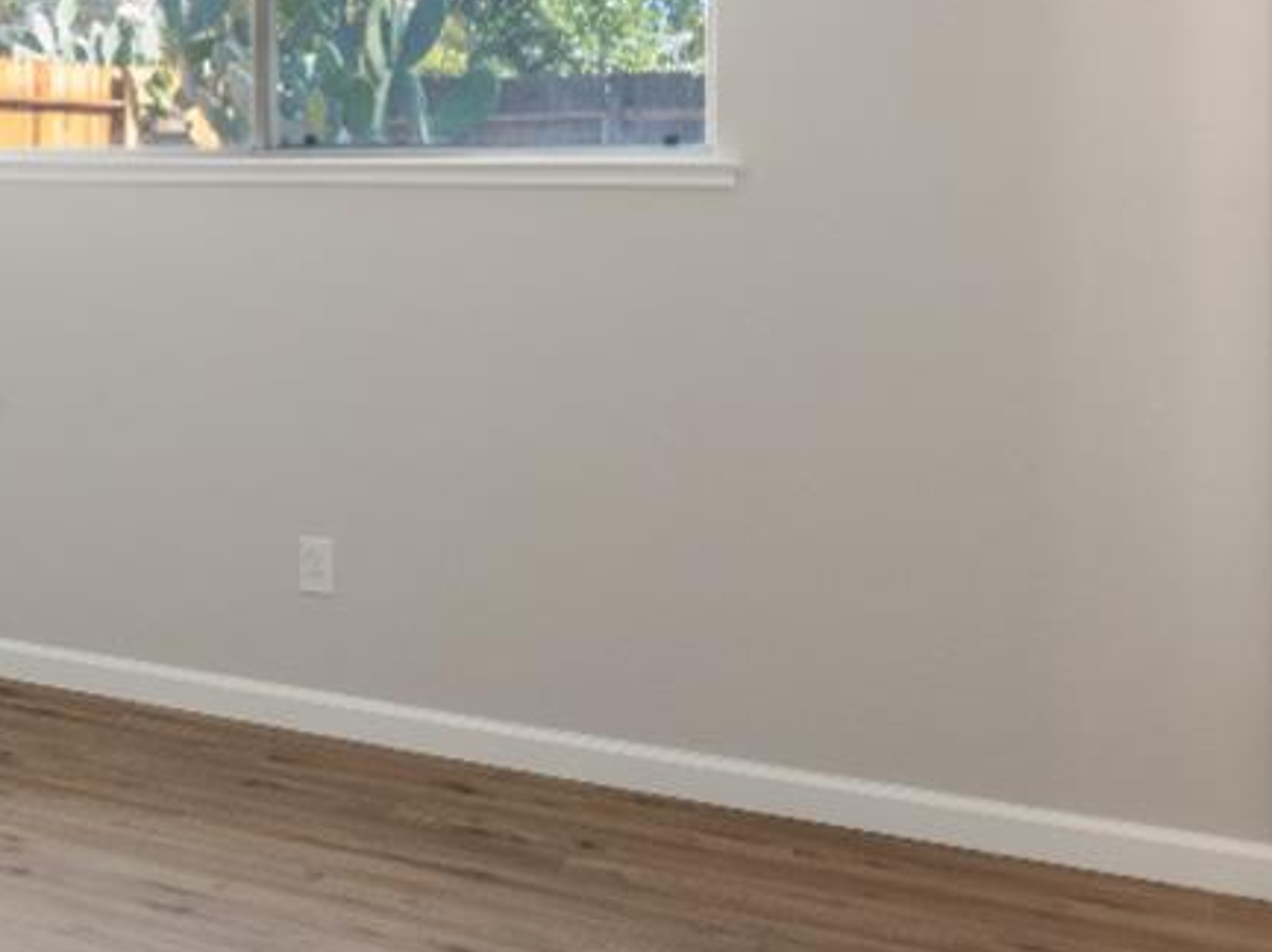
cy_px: 179
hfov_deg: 30.5
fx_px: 1836
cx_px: -364
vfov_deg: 28.4
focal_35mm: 50
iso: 100
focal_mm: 15
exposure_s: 1
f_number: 10
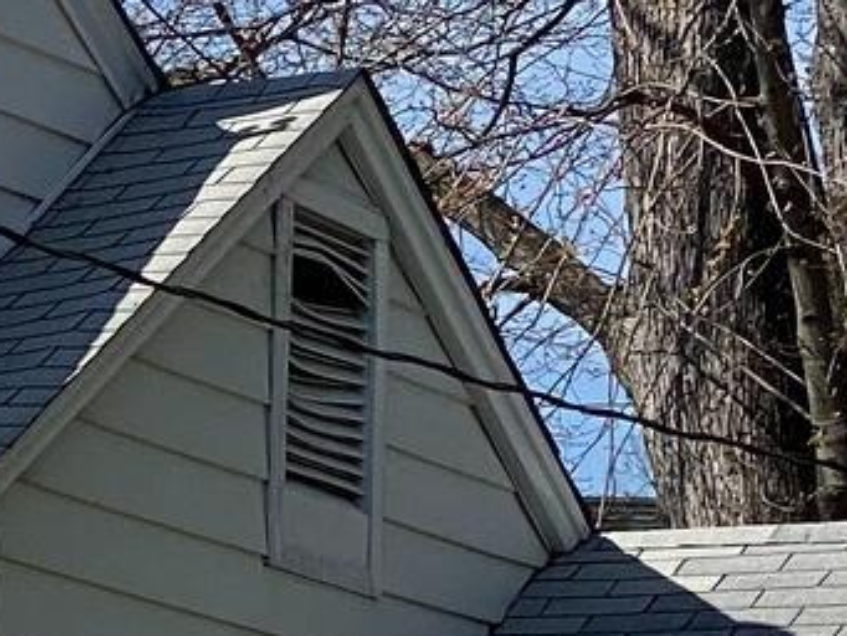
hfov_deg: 6.1
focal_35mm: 312
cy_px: 1111
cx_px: -989
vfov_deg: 4.7
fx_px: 7637
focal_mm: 6
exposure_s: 1/1996
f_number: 2
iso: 20
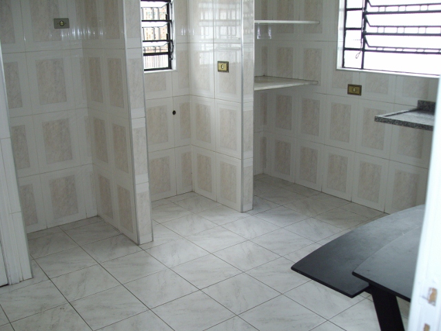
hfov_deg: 51.4
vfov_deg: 39.7
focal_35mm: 36
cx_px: 220
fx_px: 459
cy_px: 166
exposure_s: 1/60
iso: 160
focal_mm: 6
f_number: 2.7
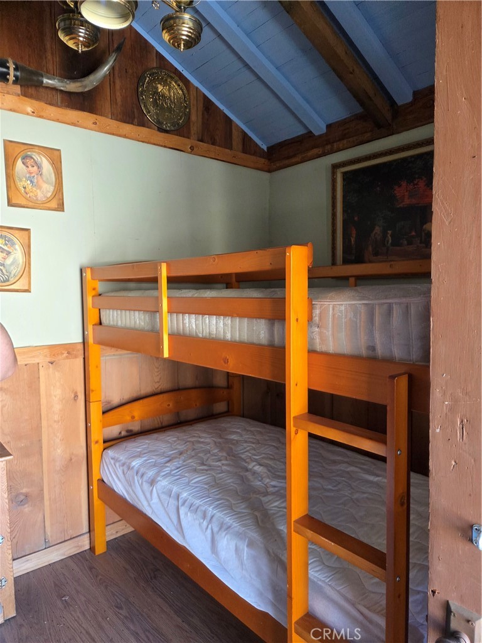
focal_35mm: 23
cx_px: 241
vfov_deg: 73.9
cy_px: 322
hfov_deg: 58.9
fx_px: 427
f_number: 1.8
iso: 400
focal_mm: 5.4
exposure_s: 1/120
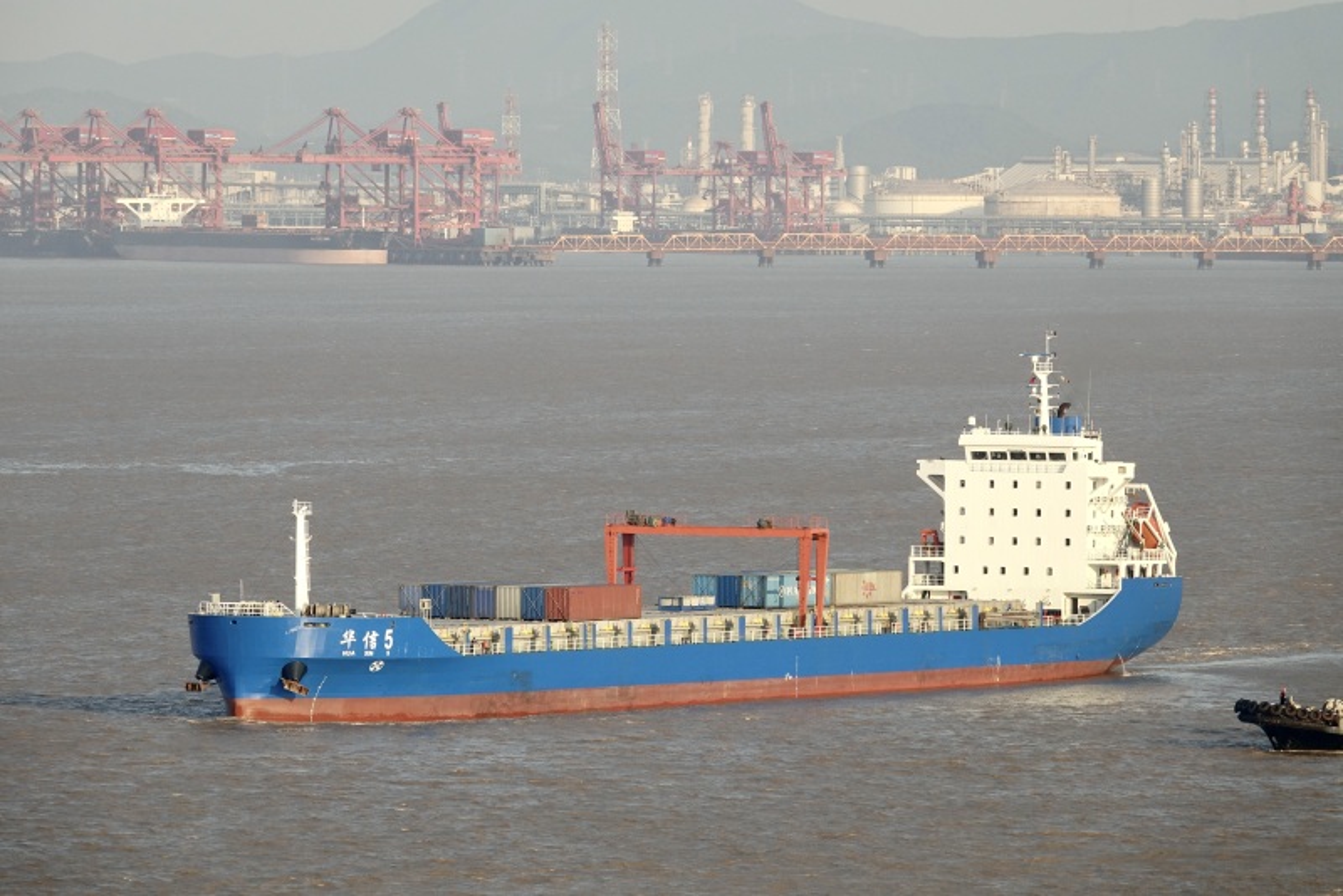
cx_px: 672
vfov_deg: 4.4
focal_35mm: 310
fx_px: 11568
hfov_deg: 6.6
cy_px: 448
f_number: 5.6
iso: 100
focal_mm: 113.69
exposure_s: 1/320
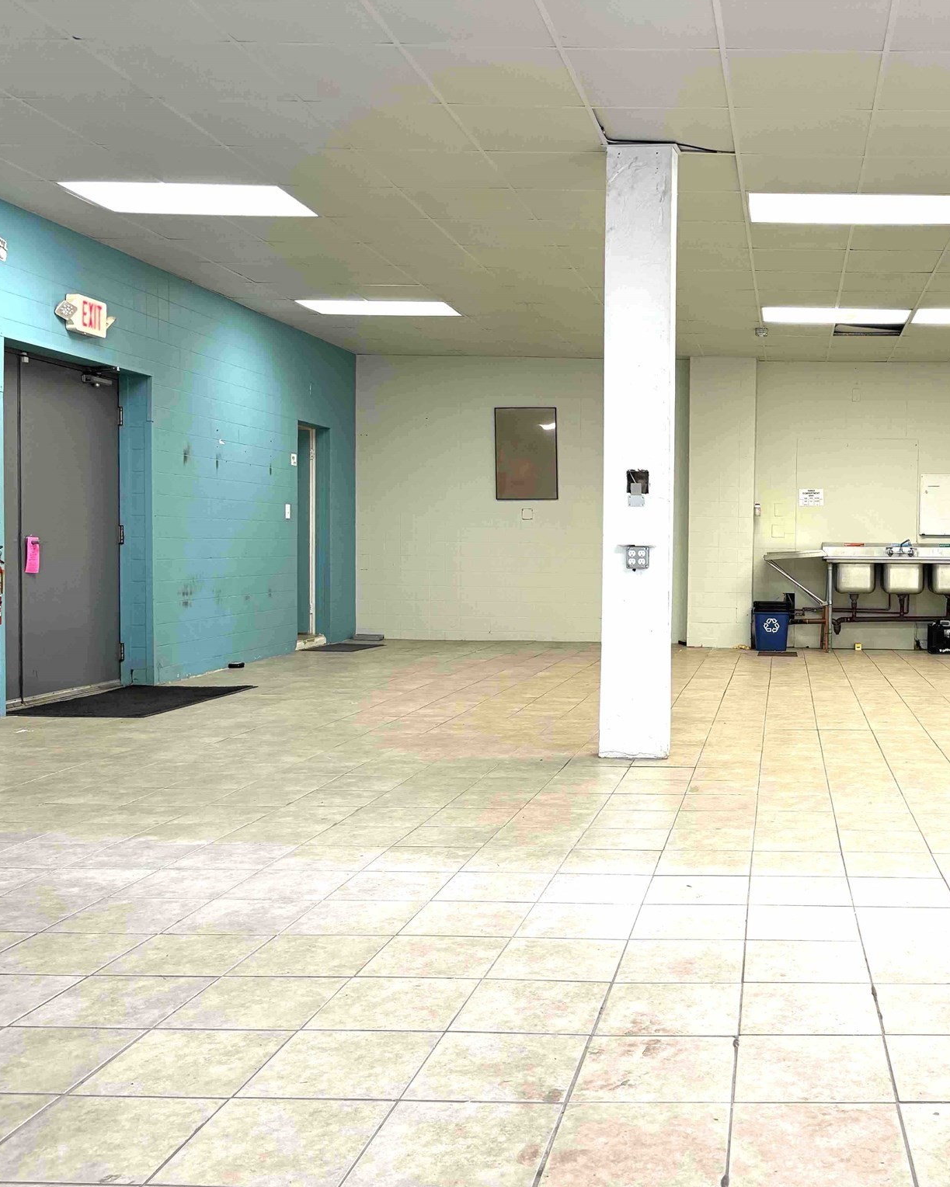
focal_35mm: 34
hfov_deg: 41.1
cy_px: 592
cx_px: 792
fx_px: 1195
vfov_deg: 52.8
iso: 125
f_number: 1.6
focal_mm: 5.96
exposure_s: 1/120
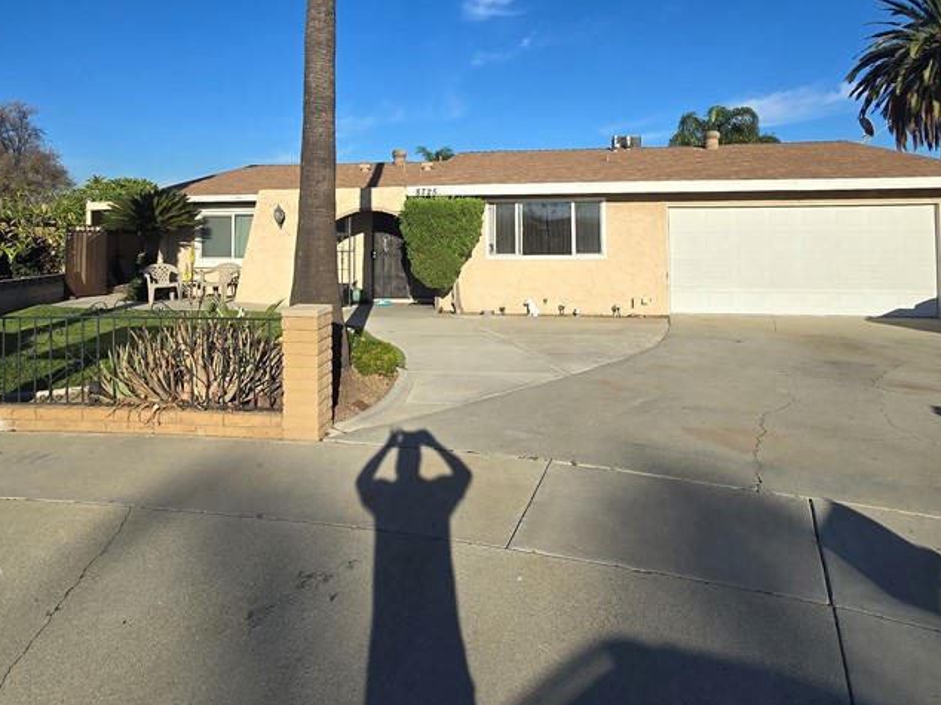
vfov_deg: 61.2
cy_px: 212
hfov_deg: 79.0
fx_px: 571
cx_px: 456
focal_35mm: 21
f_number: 2.2
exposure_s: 1/2993
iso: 50
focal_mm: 2.2
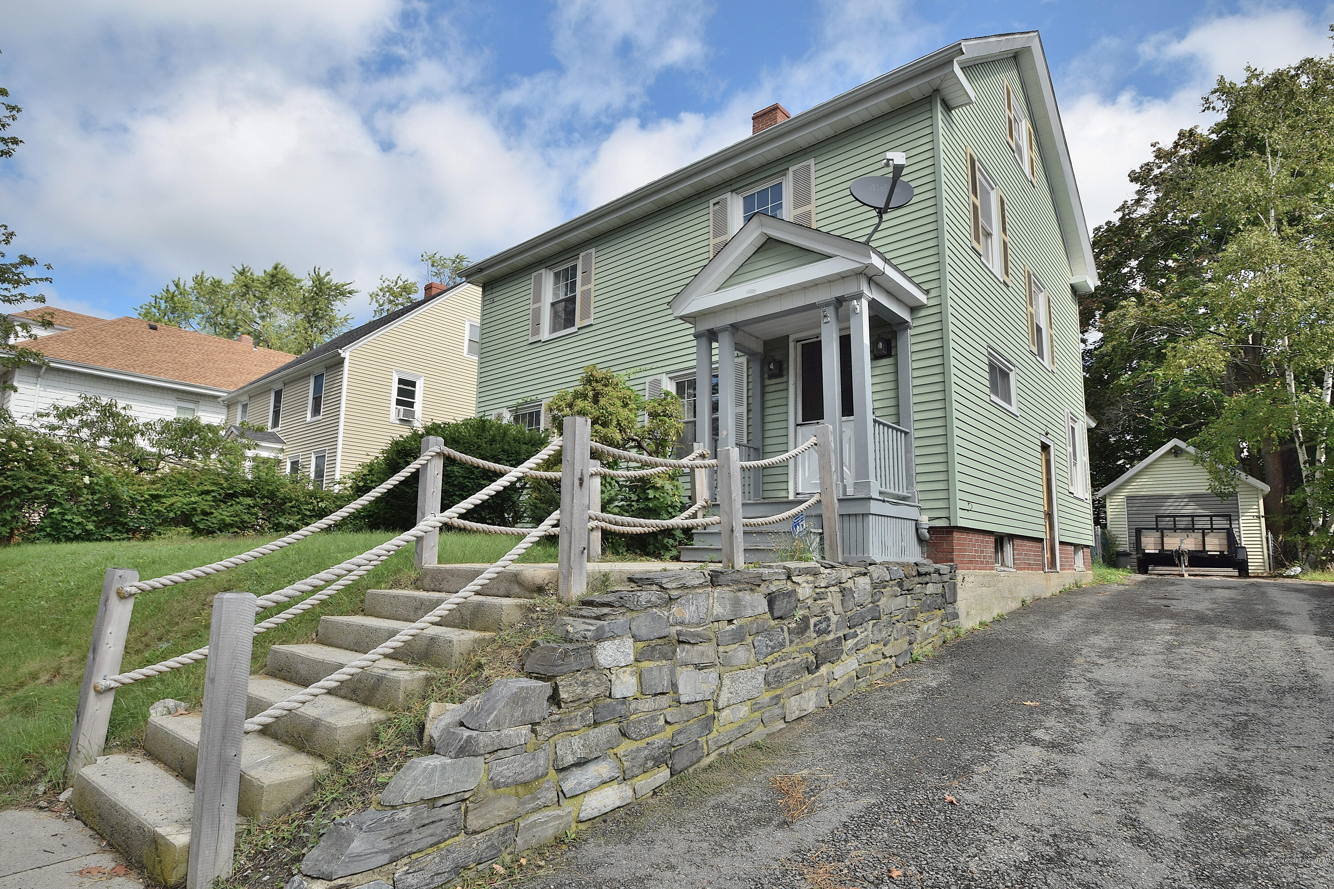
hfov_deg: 90.0
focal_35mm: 18
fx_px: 667
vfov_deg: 67.4
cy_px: 444
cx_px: 667
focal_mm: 12
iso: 100
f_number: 10
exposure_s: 1/200
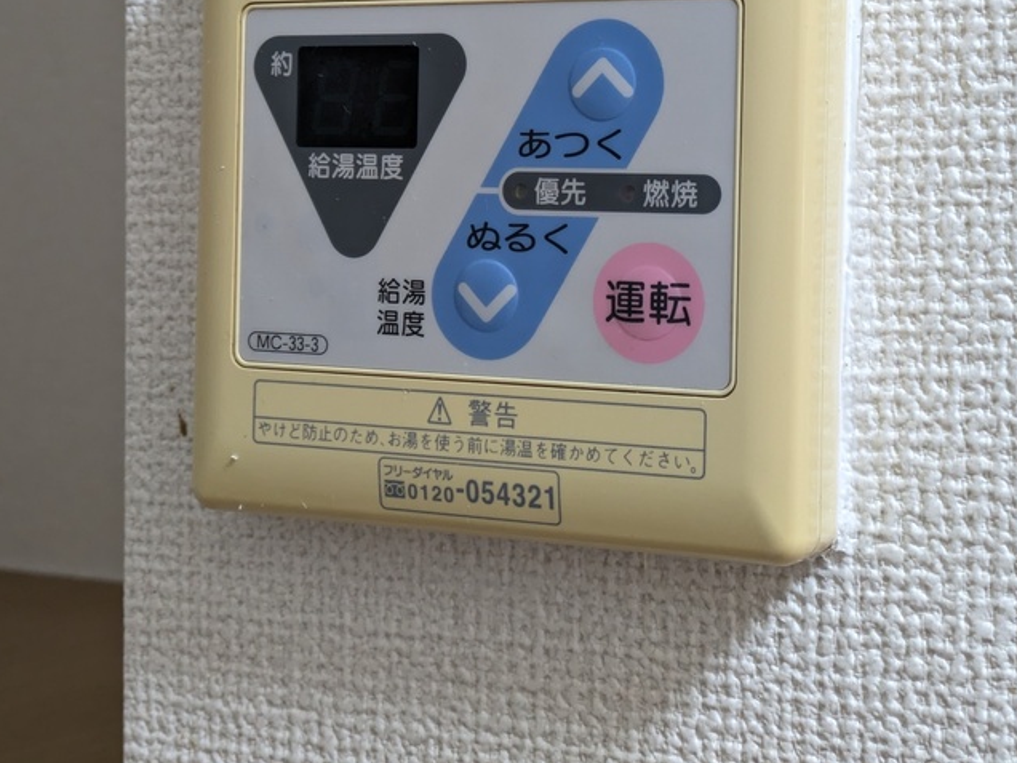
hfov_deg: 25.3
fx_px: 2262
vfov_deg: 19.0
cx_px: 504
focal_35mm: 77
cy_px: 189
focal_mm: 5.43
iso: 128
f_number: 1.89
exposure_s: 1/60
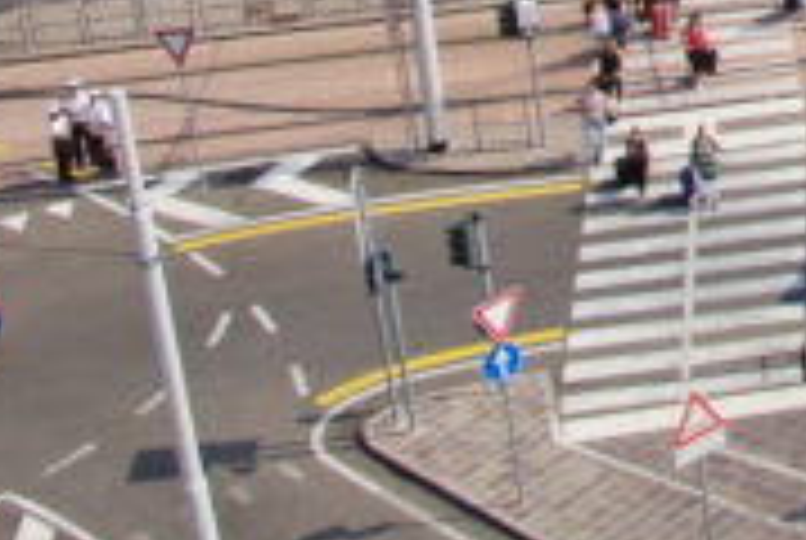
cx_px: 1481
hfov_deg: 16.0
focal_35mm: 107
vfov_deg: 11.9
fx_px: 2400
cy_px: -403
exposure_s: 1/200
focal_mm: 16
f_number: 13
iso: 100
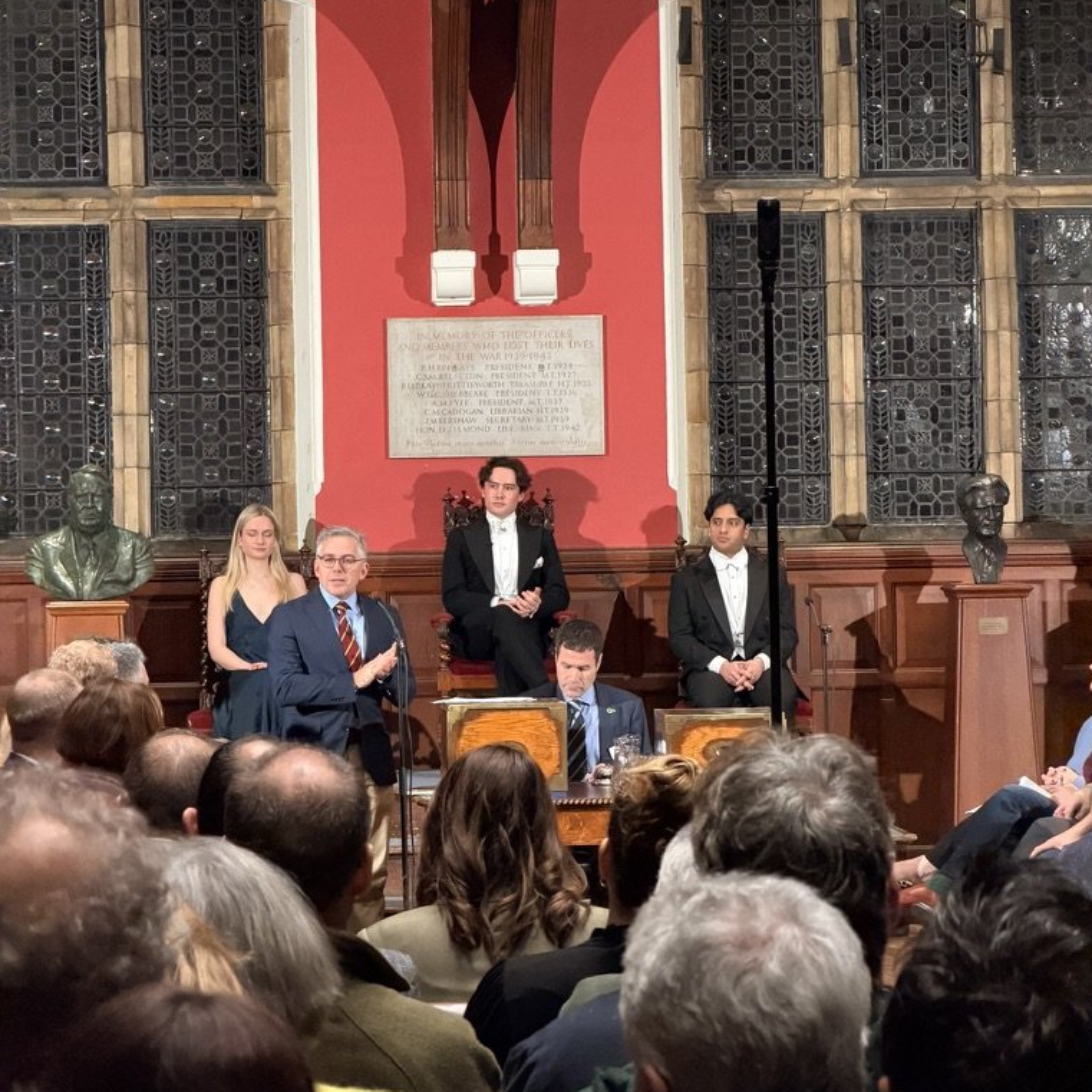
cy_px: 453
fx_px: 4247
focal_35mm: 119
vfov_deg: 14.6
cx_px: 548
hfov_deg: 14.7
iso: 640
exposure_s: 1/33
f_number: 2.8
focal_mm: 16.89
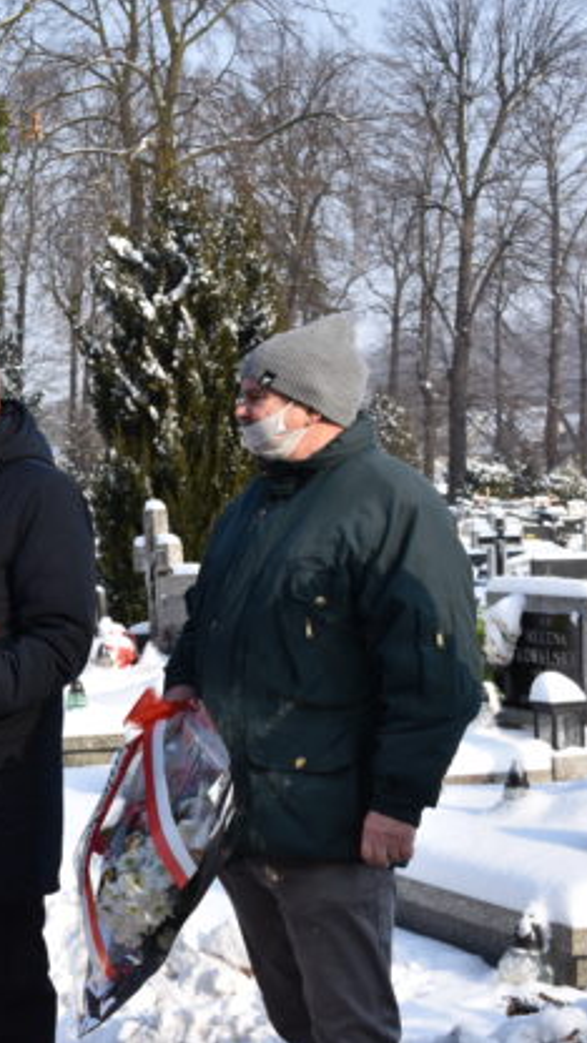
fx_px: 2241
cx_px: -188
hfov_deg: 14.3
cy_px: 519
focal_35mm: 81
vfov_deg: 26.2
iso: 220
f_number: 8
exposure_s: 1/500
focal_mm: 34
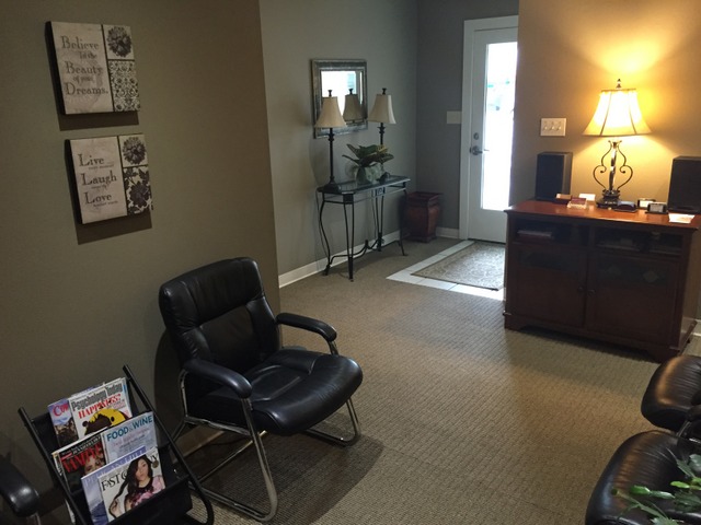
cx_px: 350
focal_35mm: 29
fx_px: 587
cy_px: 262
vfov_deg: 48.2
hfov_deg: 61.7
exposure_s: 1/24
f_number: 2.2
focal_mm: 4.15
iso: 250
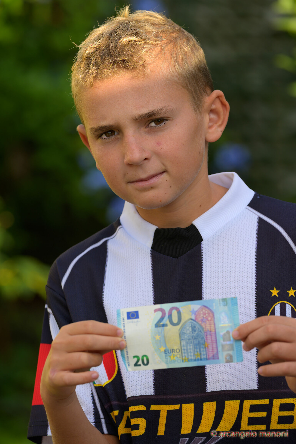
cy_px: 222
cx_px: 148
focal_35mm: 300
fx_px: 3705
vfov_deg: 6.9
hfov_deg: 4.6
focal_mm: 300
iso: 110
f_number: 7.1
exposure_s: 1/160
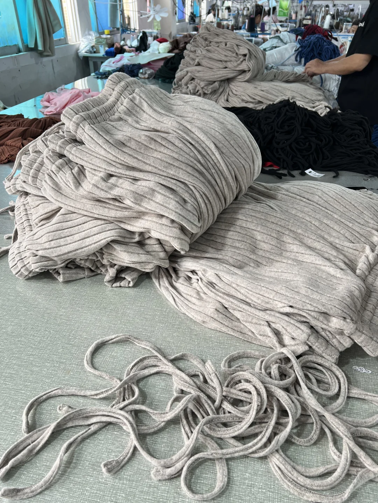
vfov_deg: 67.3
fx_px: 379
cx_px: 189
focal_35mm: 26
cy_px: 252
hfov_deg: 53.1
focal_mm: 5.7
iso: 80
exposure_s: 1/100
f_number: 1.5
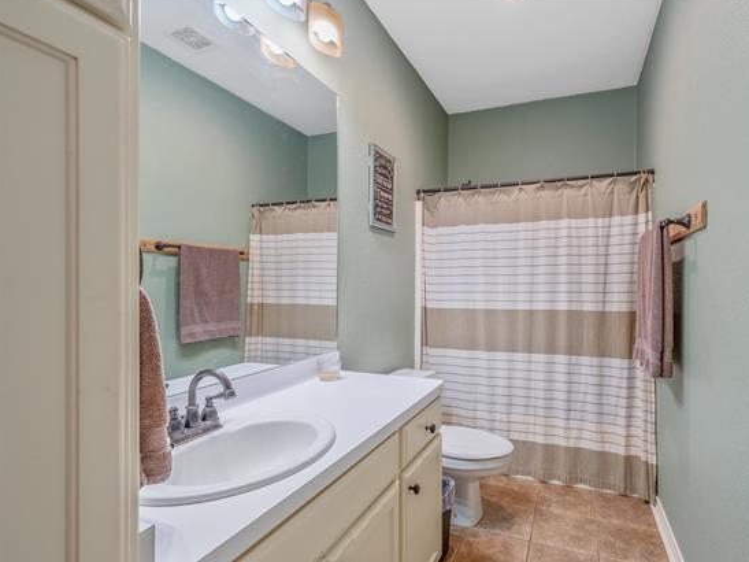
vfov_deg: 71.6
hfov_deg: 87.0
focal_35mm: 18
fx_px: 389
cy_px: 284
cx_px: 435
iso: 800
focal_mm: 16
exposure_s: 1/15
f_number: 8
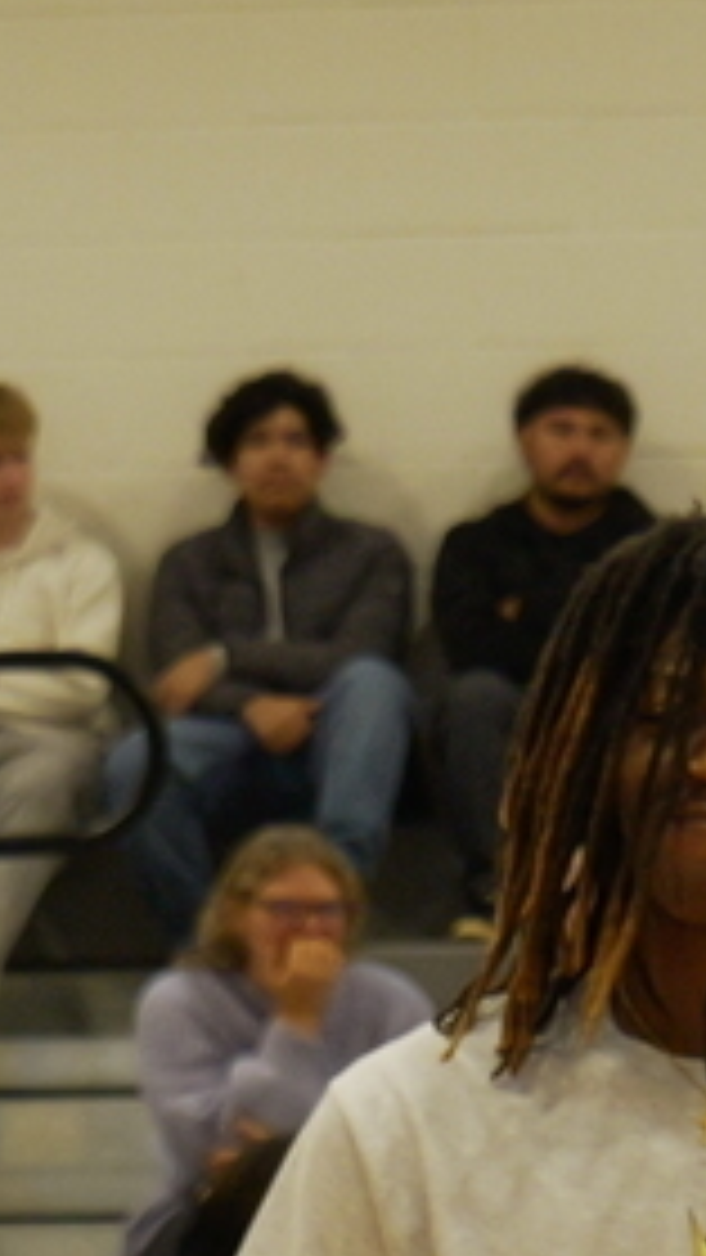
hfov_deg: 2.4
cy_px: 921
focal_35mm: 501
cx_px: -612
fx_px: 16669
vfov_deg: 4.3
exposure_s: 1/60
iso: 1000
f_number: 6.3
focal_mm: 57
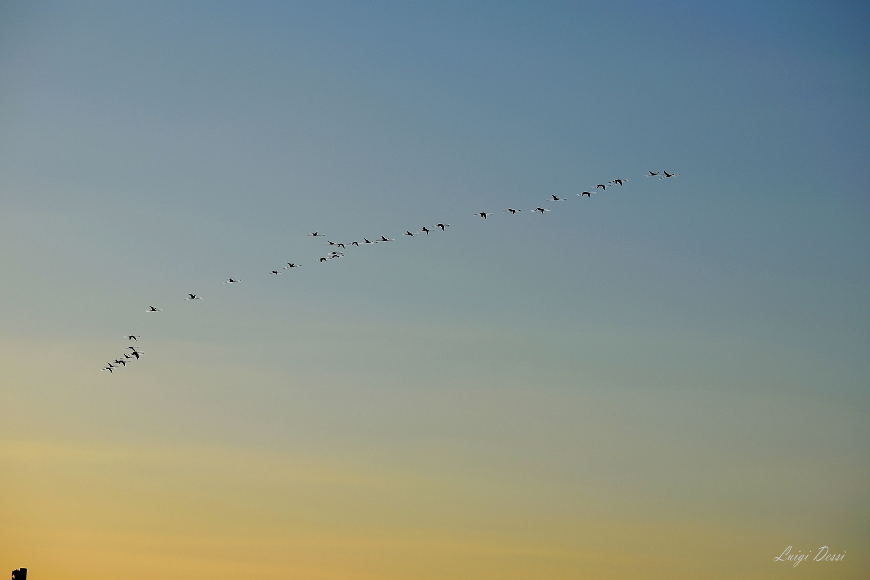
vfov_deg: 14.0
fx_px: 2356
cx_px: 435
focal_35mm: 98
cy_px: 290
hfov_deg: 20.9
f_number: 7.1
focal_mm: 65
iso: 100
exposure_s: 1/400
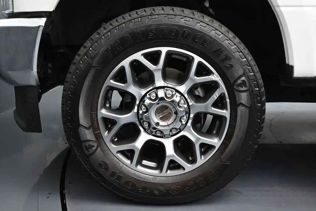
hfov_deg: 51.3
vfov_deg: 35.5
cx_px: 158
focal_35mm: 38
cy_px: 106
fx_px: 329
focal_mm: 25
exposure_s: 1/125
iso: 640
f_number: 4.2
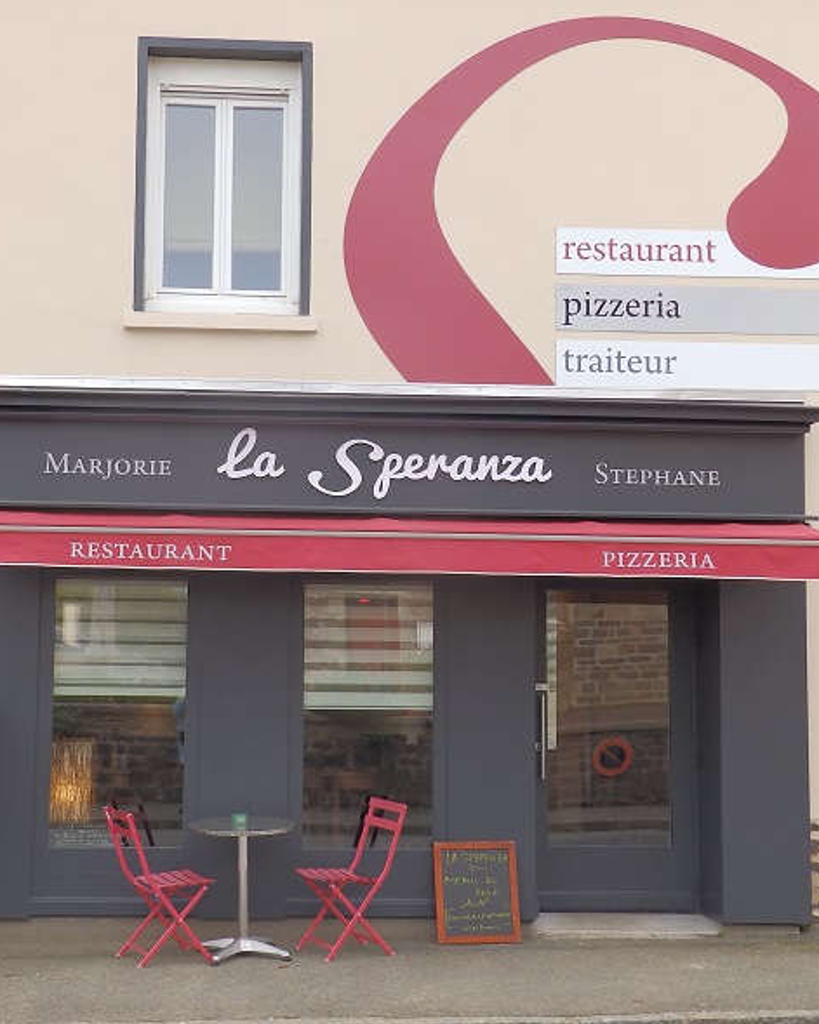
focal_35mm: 61
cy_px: 516
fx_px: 1849
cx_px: 329
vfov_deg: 31.0
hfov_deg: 24.9
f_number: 4.2
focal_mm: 8.2
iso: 80
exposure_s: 1/50
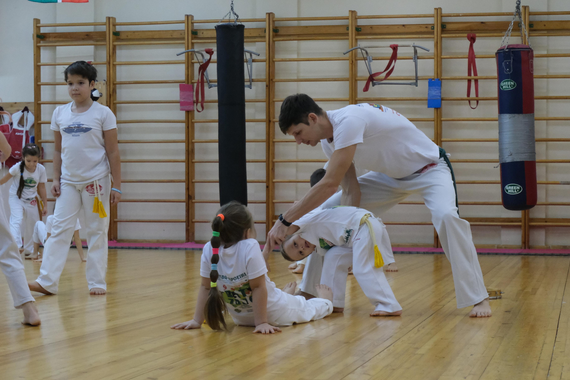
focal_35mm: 76
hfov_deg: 26.6
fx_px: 1203
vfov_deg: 17.9
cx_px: 311
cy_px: 207
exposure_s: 1/300
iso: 6400
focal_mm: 45
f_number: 5.6
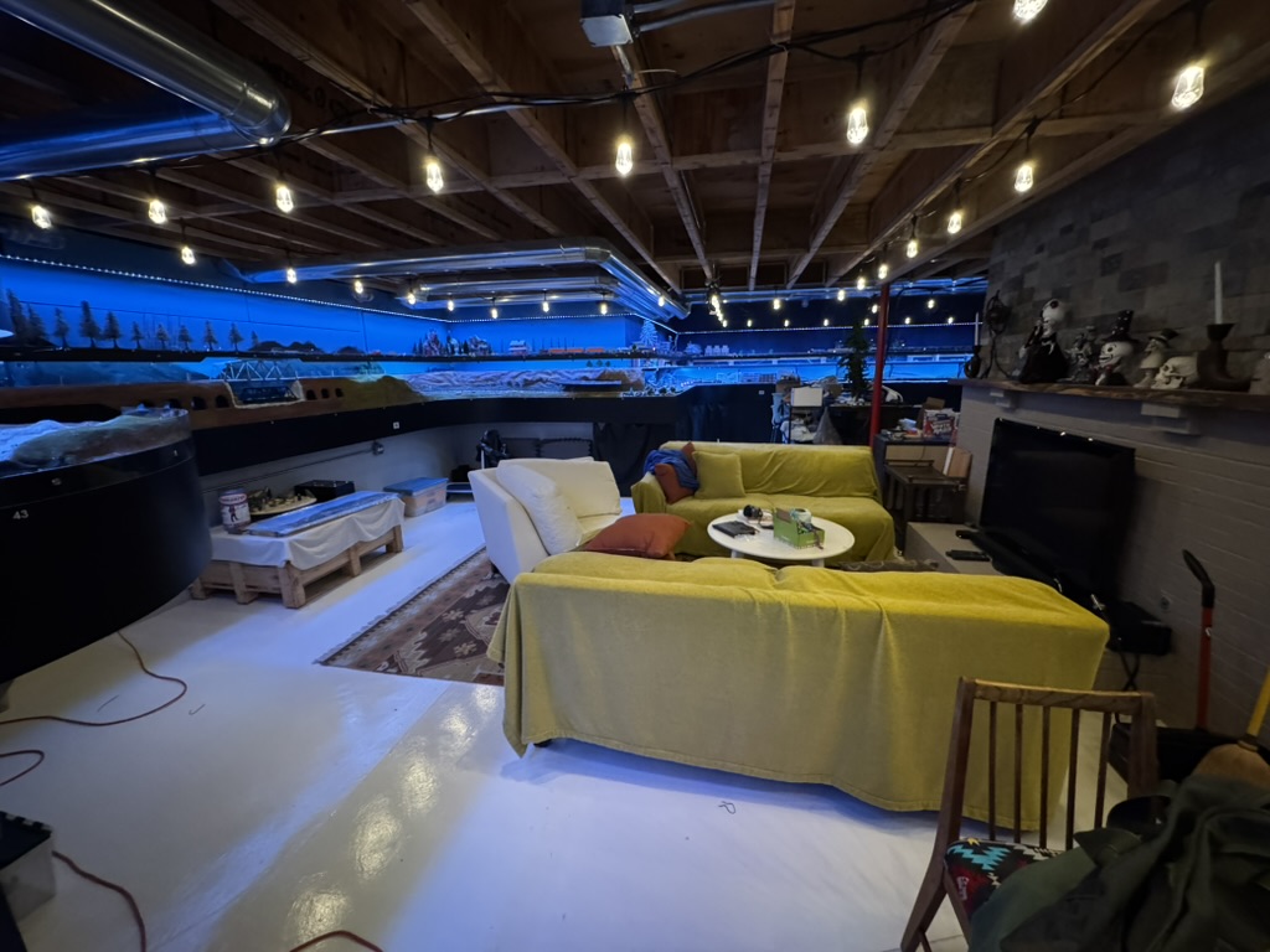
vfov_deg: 85.7
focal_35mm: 14
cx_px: 635
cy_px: 476
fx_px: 514
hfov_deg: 102.1
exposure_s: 1/40
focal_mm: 2.22
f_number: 2.2
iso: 1250
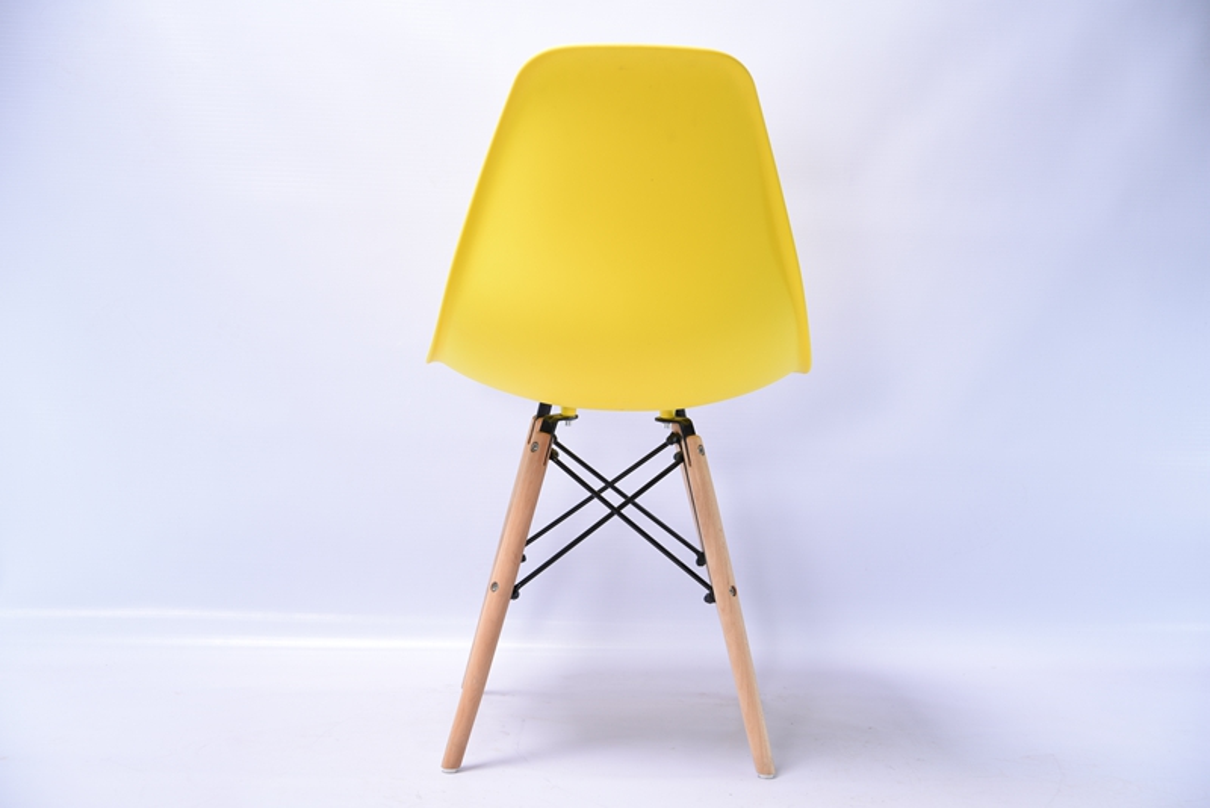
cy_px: 404
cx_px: 605
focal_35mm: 62
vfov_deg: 21.9
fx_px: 2085
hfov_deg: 32.4
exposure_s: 1/60
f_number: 4.5
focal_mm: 62
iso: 125
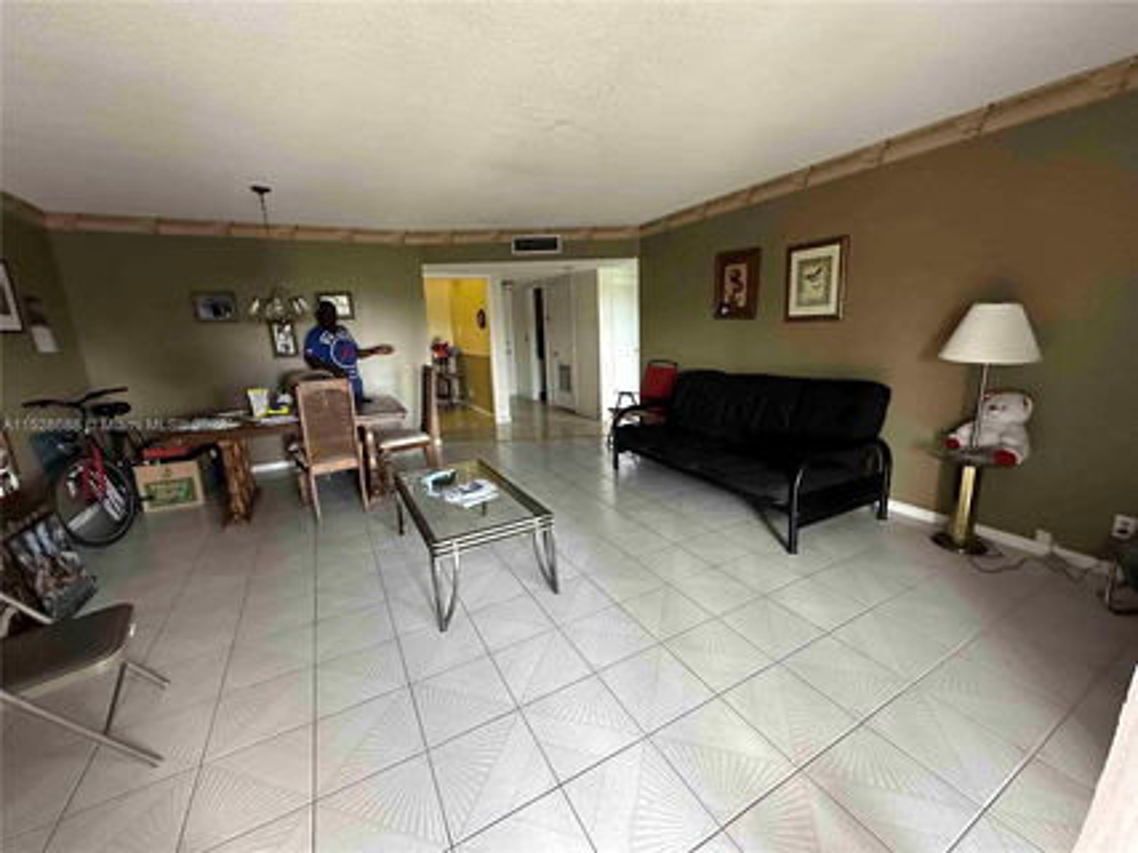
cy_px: 426
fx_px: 460
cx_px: 569
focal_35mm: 14
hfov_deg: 102.1
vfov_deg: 85.6
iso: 800
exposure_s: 1/60
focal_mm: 2.22
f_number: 2.2
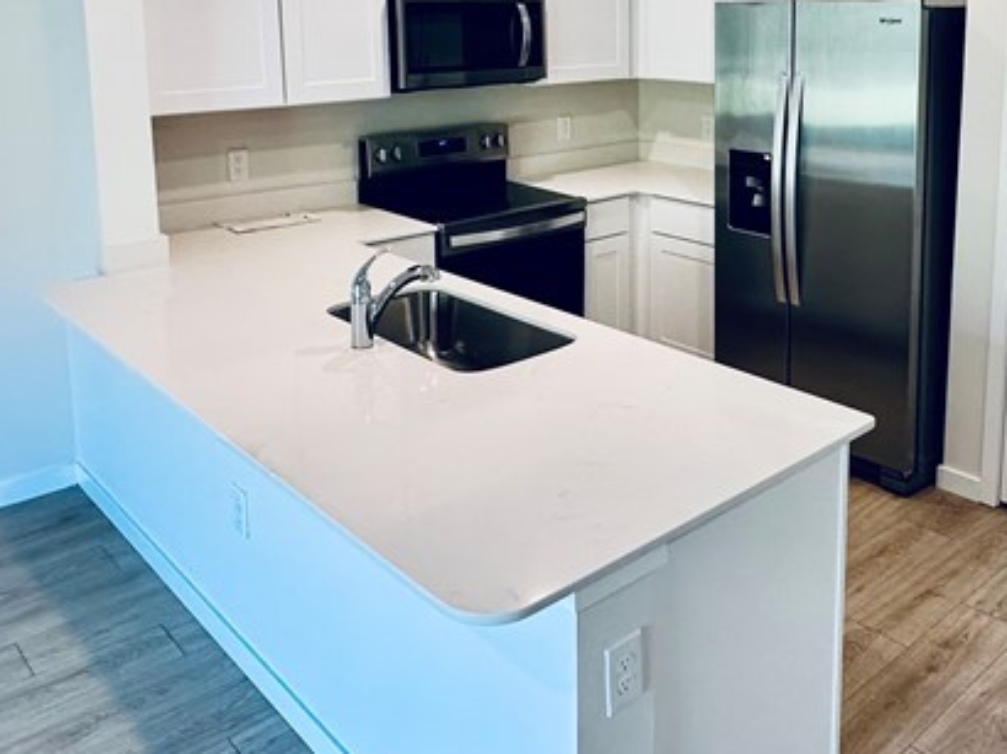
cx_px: 597
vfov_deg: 39.1
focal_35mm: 35
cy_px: 150
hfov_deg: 52.3
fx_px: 1018
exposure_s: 1/120
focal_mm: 2.22
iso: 200
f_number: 2.2
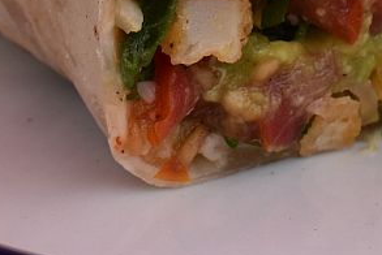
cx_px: 591
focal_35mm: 368
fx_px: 3909
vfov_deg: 3.7
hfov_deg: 5.5
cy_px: -295
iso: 220
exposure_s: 1/250
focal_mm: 48
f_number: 8
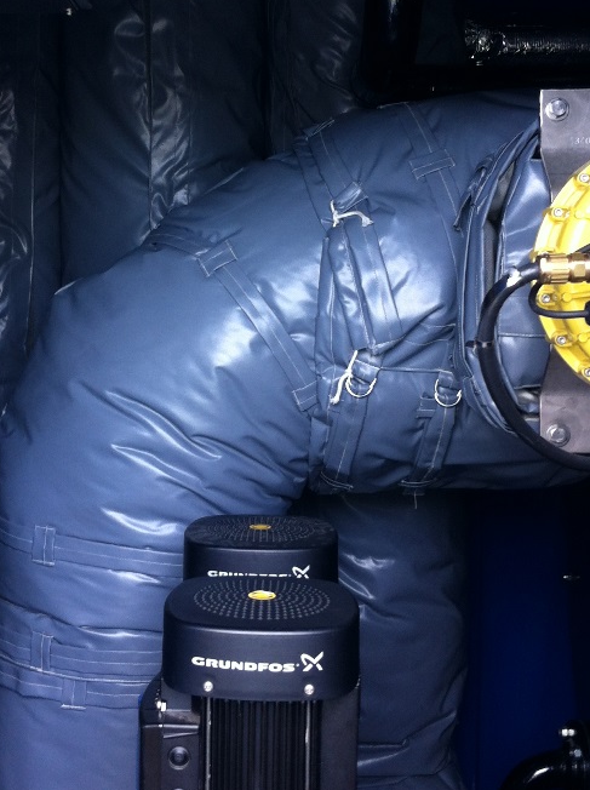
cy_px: 303
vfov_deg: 34.8
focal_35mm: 55
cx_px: 240
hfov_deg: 26.4
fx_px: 1253
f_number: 2.8
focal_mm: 3.85
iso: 80
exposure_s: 1/24
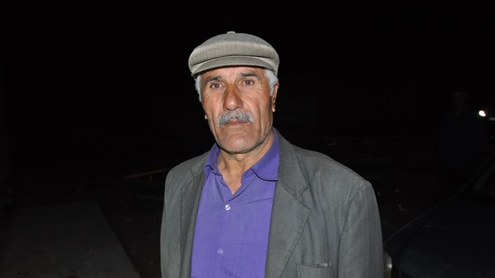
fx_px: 381
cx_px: 244
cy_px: 153
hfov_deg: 66.1
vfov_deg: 40.1
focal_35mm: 29
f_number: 5
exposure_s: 1/100
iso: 1000
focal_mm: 18
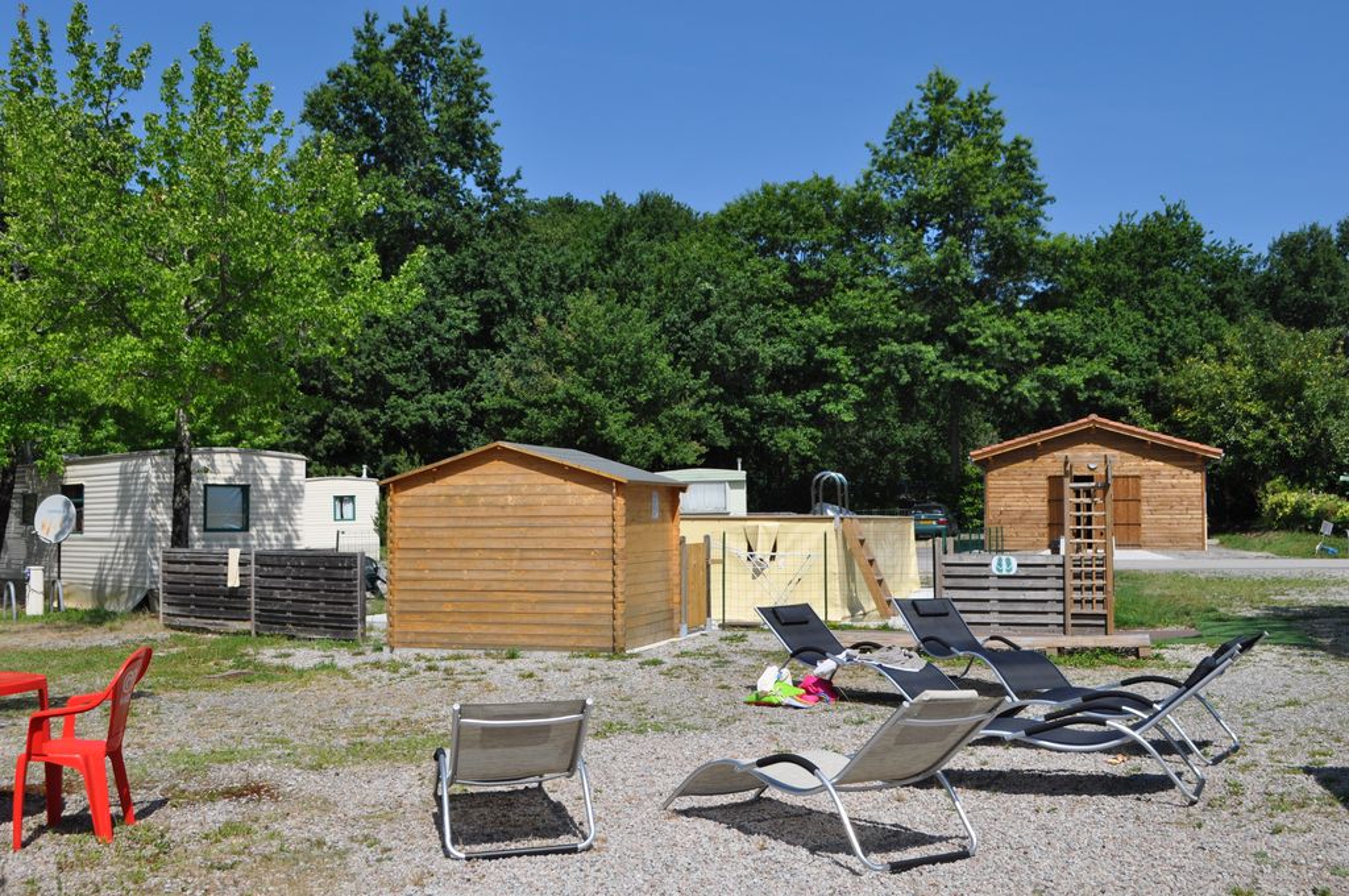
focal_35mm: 39
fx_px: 1460
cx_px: 674
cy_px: 448
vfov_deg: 34.1
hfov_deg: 49.6
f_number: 10
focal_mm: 26
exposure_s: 1/400
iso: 200
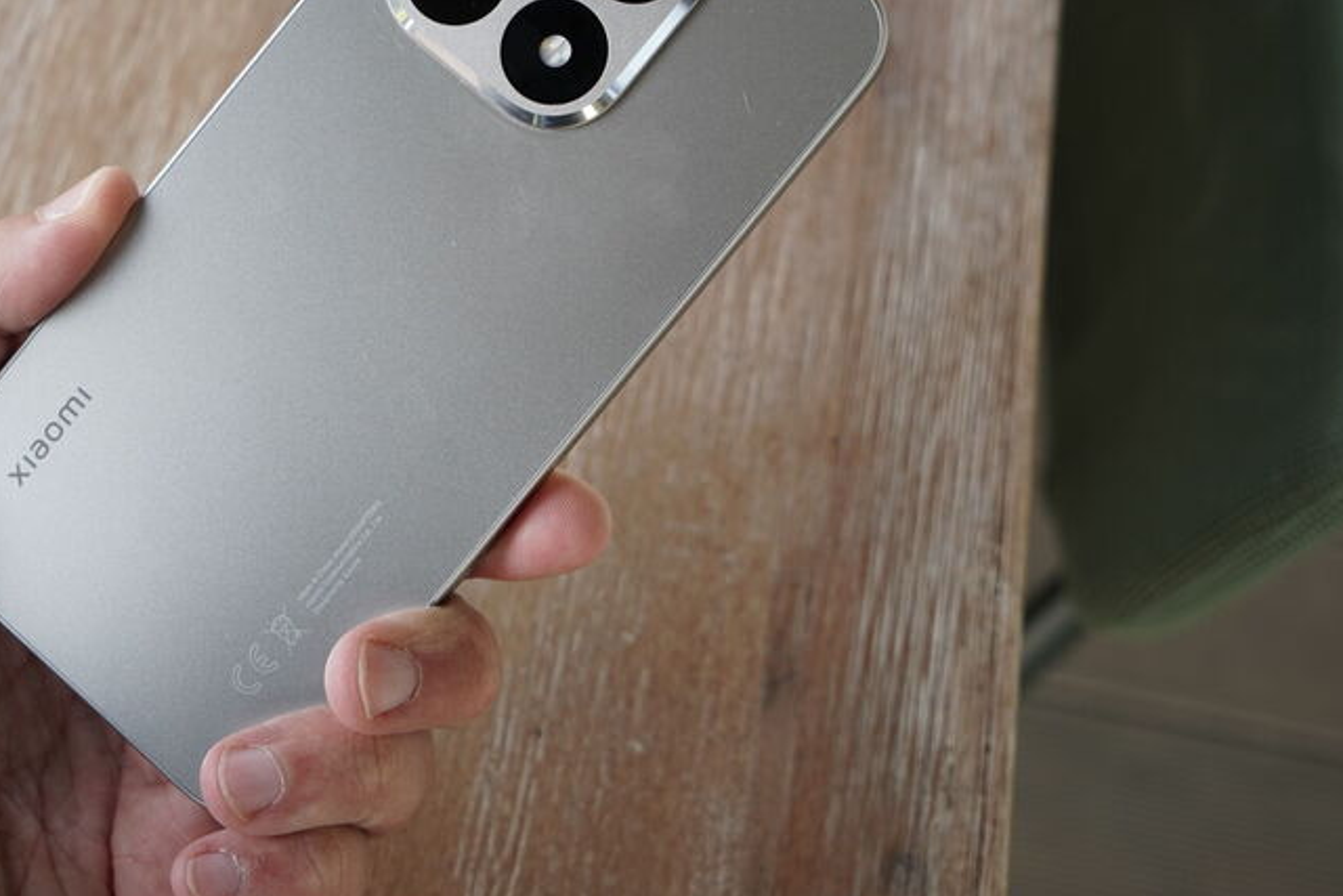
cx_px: 457
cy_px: 231
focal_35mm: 66
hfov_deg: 30.3
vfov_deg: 20.5
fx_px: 2463
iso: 200
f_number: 5.6
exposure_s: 1/125
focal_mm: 44
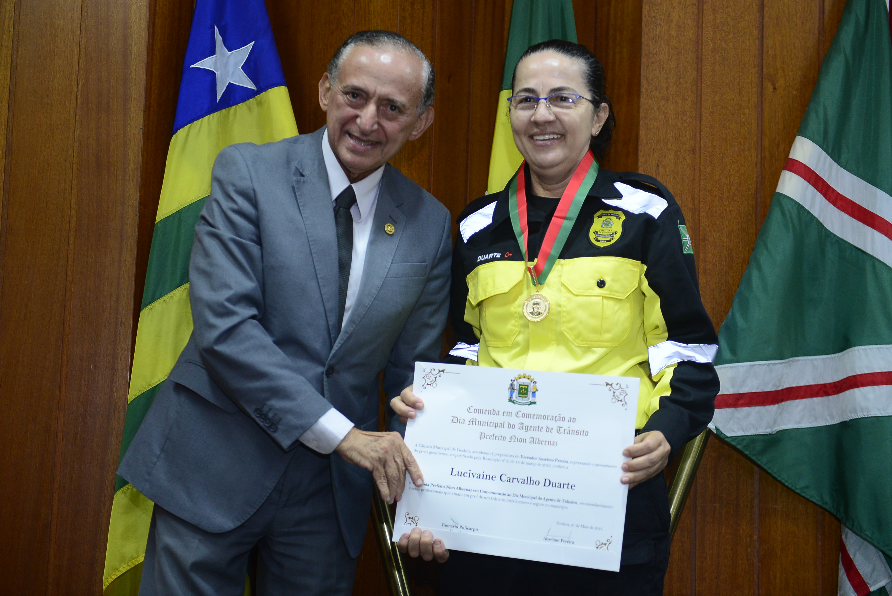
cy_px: 298
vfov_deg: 21.9
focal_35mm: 62
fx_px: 1537
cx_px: 446
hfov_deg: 32.4
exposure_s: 1/125
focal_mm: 62
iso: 1600
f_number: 2.8
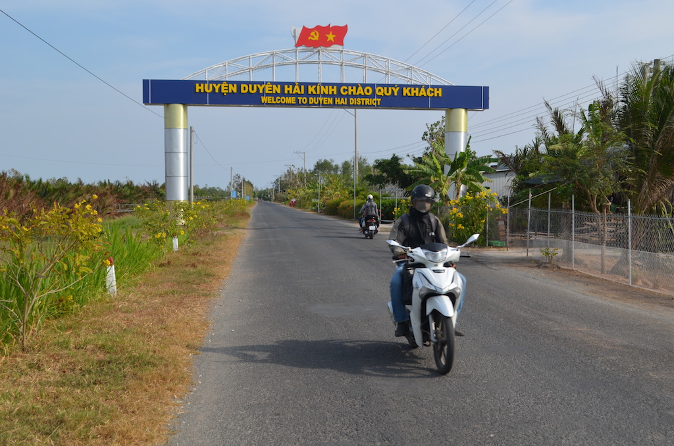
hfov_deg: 43.7
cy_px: 223
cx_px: 337
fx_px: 841
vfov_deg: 29.7
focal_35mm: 45
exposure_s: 1/250
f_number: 8
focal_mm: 30
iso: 100
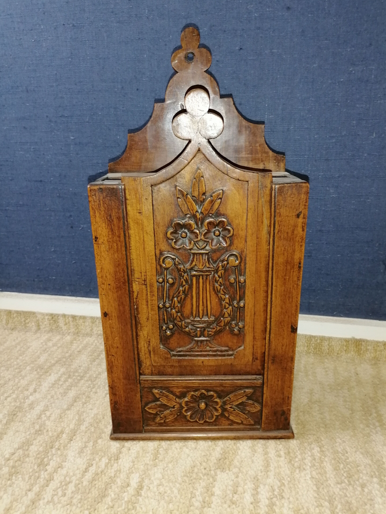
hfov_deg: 51.4
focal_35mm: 27
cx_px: 195
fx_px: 401
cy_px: 253
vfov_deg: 65.3
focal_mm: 5.4
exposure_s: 1/33.3
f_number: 1.8
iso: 160
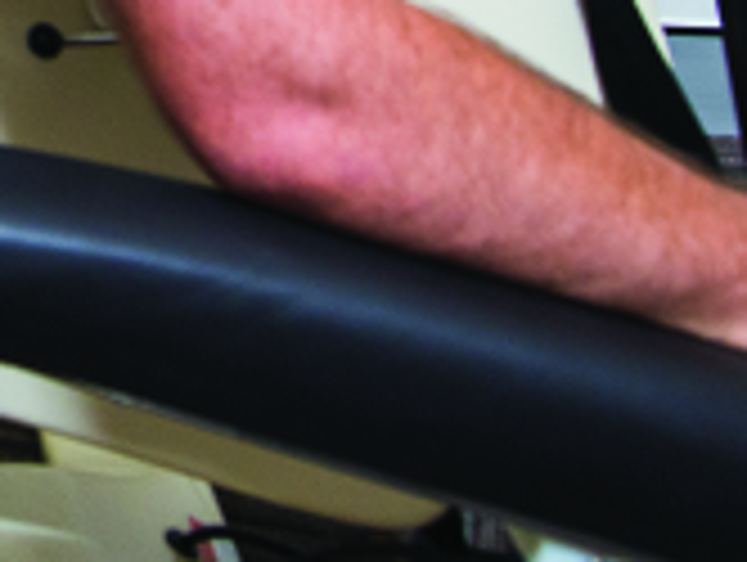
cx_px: -612
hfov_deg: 18.3
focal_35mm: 83
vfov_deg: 14.1
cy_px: -654
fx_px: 1794
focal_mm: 14
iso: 320
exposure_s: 1/60
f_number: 5
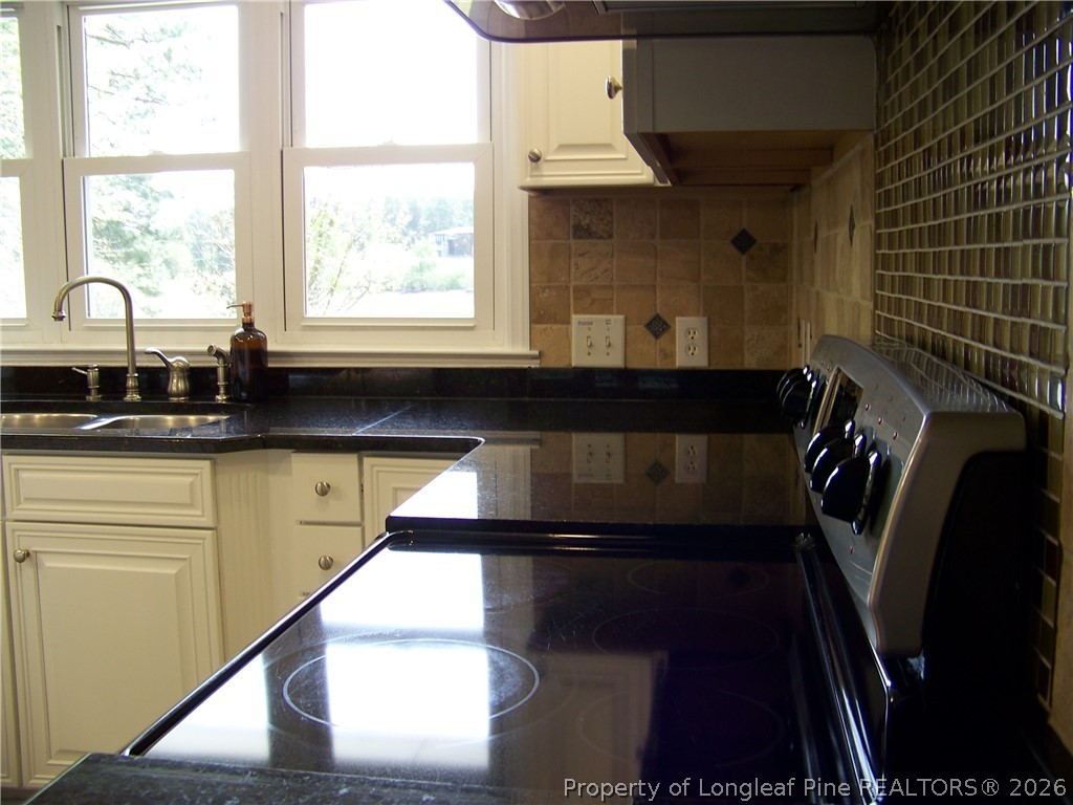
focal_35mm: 36
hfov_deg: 51.4
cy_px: 402
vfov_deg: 39.7
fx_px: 1116
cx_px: 536
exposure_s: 1/30
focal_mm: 5.85
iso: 64
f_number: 2.8
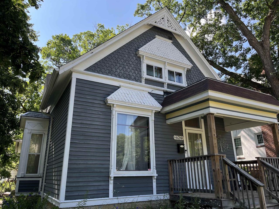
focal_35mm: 26
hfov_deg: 67.3
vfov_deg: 53.1
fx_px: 210
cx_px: 140
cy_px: 104
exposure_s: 1/845
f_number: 1.6
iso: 50
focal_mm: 5.1
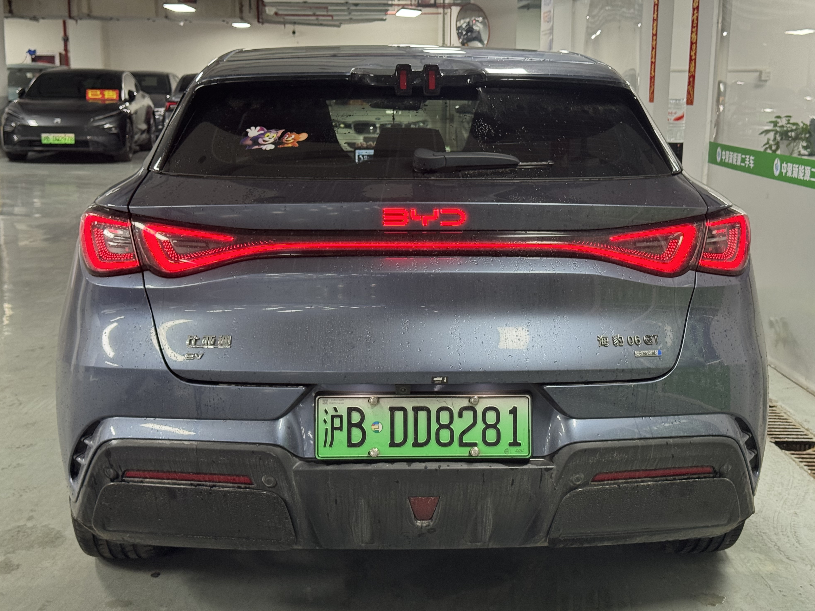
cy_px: 301
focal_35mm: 49
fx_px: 1154
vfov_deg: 29.7
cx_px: 410
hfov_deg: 38.9
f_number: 1.78
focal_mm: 6.76
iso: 125
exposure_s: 1/60
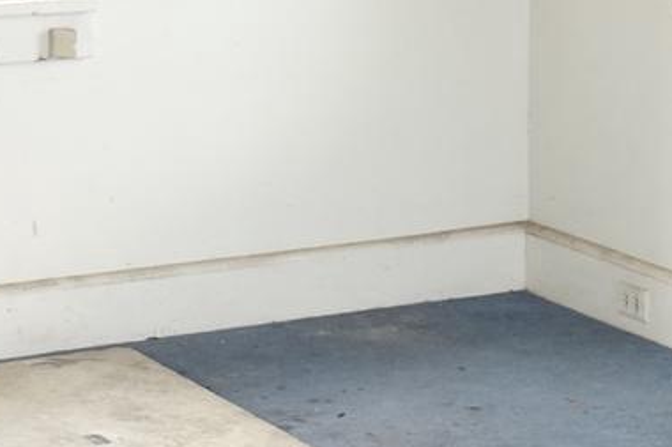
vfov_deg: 9.1
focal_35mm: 151
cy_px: 324
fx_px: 2817
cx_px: 513
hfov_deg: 13.6
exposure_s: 1/60
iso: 400
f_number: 2.8
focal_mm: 10.4
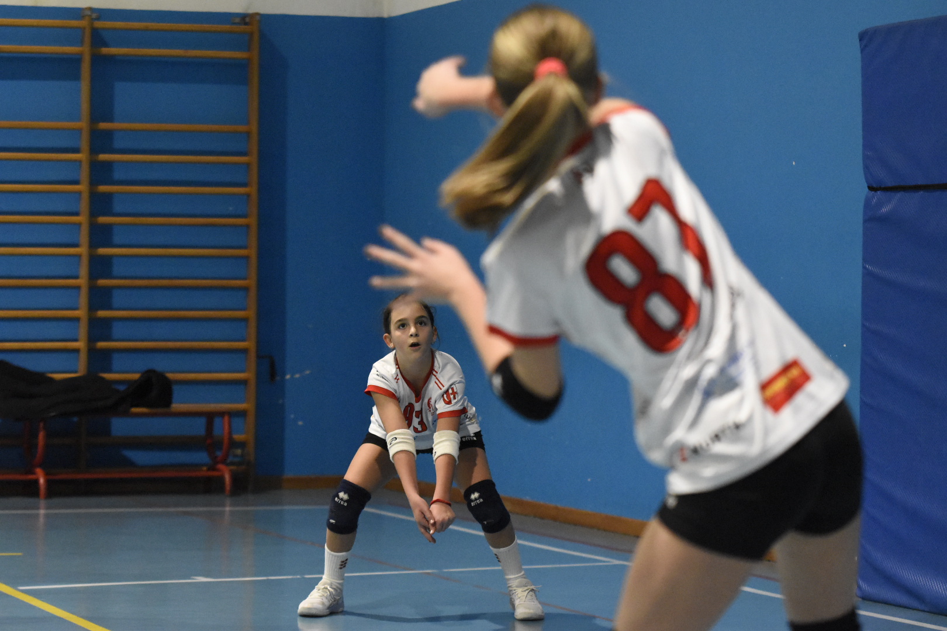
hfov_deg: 17.5
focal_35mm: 117
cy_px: 316
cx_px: 474
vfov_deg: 11.7
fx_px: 3078
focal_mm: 78
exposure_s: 1/500
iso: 6400
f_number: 2.8
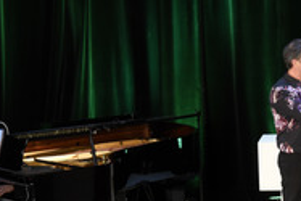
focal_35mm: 289
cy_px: 125
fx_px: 2418
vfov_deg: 4.8
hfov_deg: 7.1
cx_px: 197
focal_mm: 120
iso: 1600
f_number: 6.3
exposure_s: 1/60
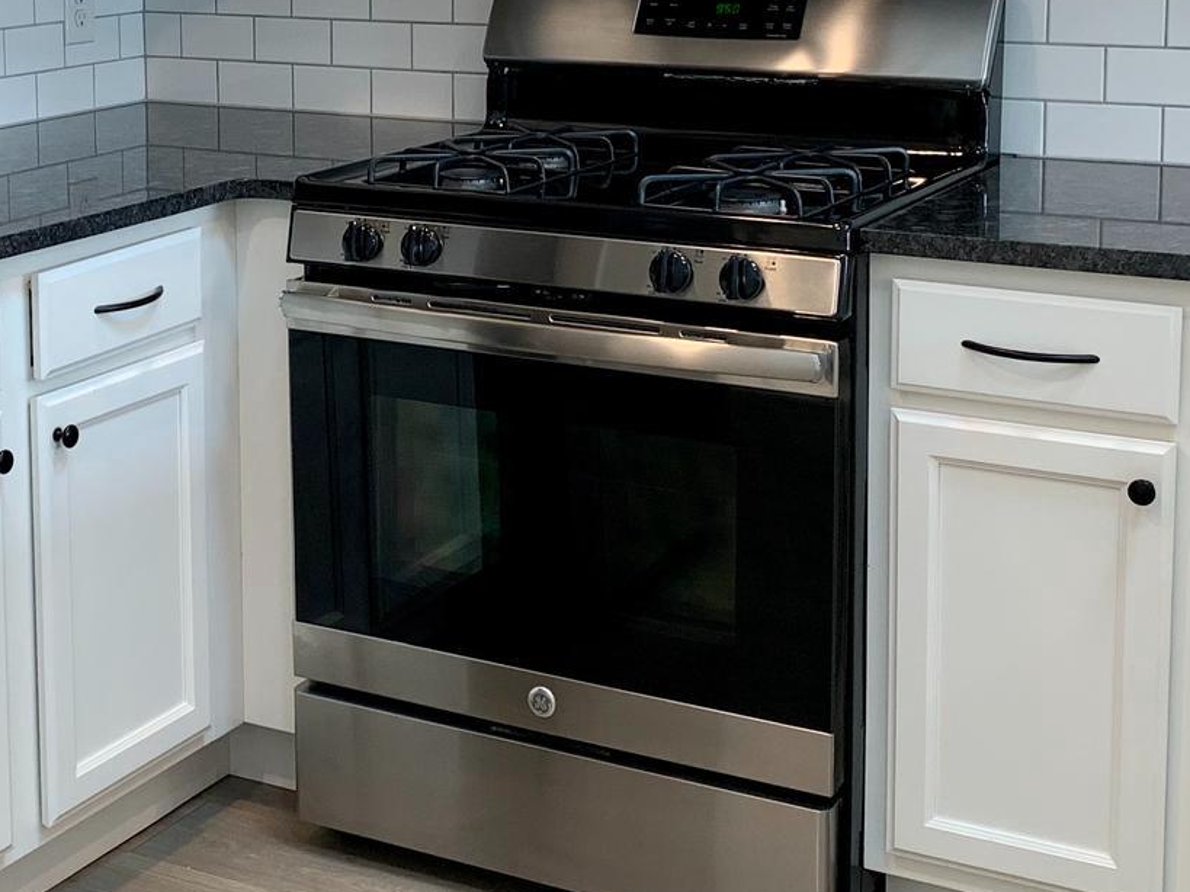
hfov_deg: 29.4
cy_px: 169
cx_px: 321
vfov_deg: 22.3
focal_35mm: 65
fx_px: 2234
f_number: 1.8
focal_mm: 4.25
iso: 50
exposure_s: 1/60
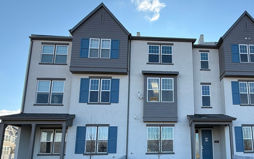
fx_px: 187
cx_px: 175
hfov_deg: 66.0
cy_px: 121
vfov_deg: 44.4
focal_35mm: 27
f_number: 2.2
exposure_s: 1/522
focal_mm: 2.22
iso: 64
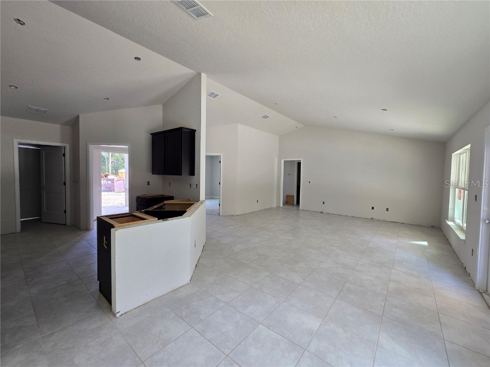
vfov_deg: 89.9
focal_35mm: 13
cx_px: 245
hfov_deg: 106.2
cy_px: 184
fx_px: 184
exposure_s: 1/60
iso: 64
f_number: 2.2
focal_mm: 2.2
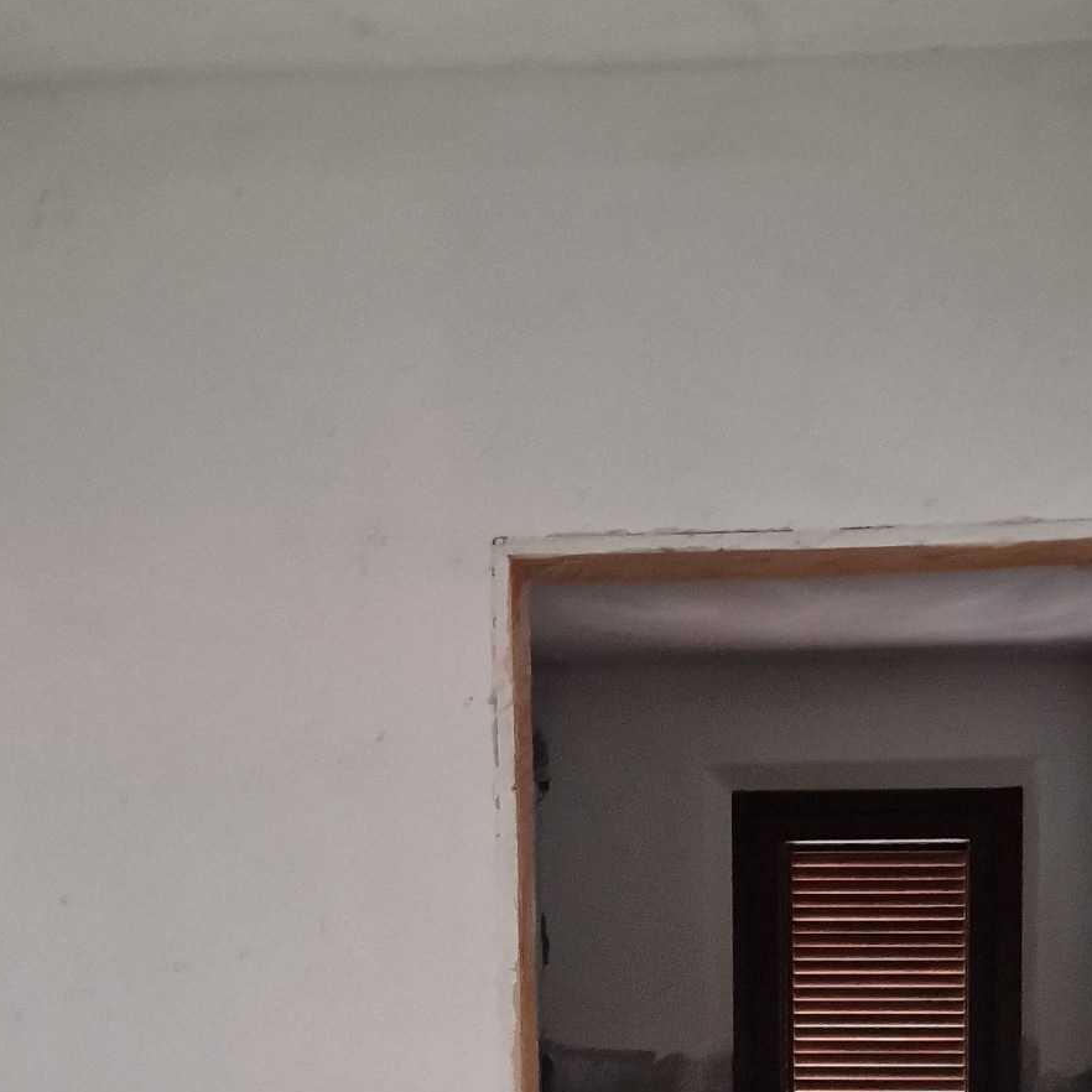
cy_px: 1220
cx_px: 760
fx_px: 2106
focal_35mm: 59
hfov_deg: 28.8
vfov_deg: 26.6
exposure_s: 1/30
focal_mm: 6.4
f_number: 1.8
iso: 500
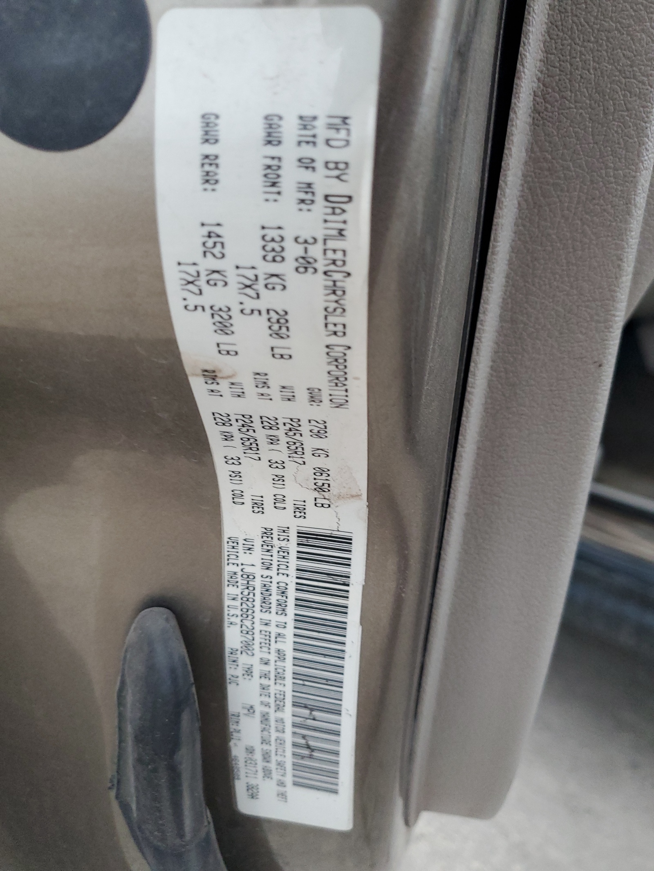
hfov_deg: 53.1
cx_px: 327
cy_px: 436
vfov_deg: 67.3
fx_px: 655
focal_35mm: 26
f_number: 1.5
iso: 168
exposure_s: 1/60.2
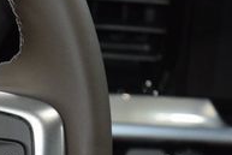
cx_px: -36
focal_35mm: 348
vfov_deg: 4.0
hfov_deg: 5.9
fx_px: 2244
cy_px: 148
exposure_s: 1/50
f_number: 4.5
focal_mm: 70
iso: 2500
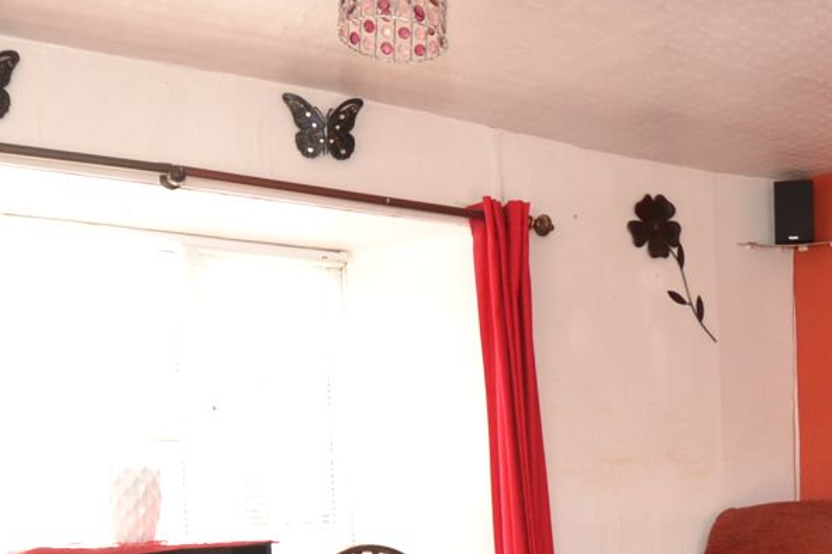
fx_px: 1202
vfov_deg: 24.8
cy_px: 546
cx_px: 708
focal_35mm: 52
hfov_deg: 36.4
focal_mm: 10
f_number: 3.5
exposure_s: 1/60
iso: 450
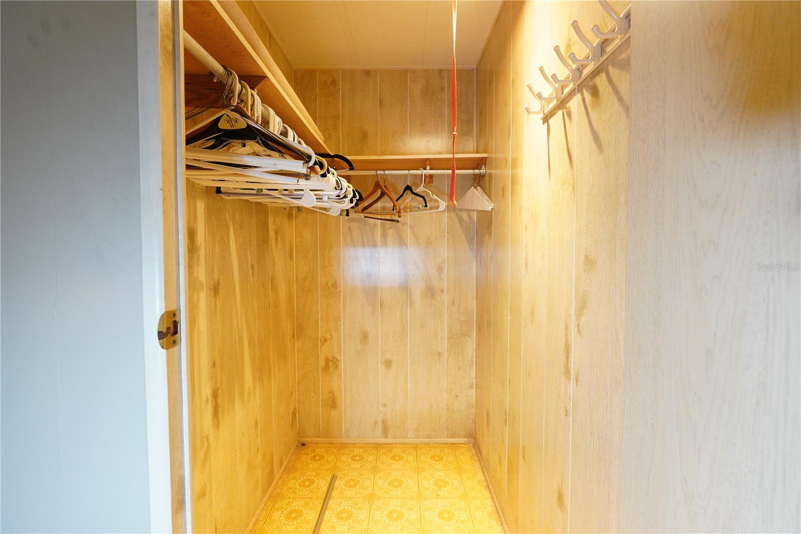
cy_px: 267
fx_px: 367
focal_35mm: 16
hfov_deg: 95.0
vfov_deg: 72.0
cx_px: 400
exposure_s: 1/30
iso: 800
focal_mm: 11
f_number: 4
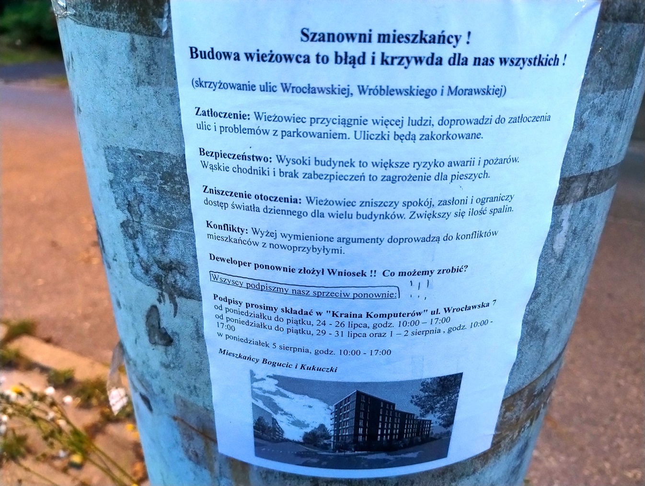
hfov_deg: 71.5
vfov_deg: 57.0
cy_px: 243
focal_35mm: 24
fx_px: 448
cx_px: 322
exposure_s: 1/25
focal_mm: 5.56
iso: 2350
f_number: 1.8
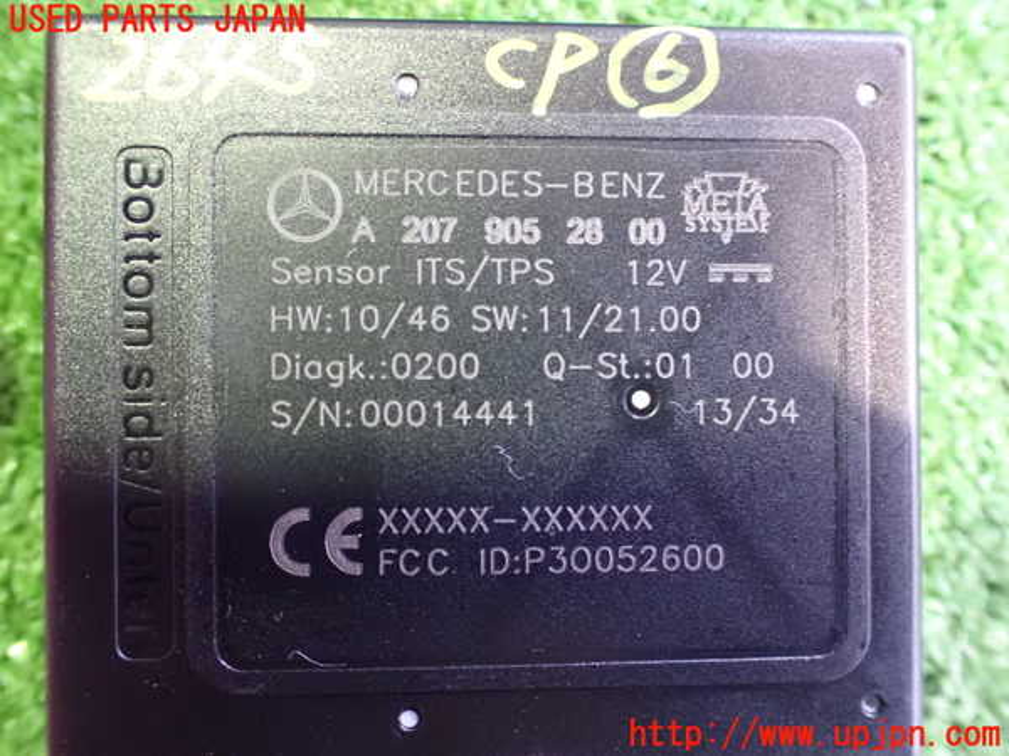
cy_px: 378
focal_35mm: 30
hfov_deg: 60.0
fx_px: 874
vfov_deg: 46.8
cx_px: 504
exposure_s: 1/30
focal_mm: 5.4
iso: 1600
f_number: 2.3
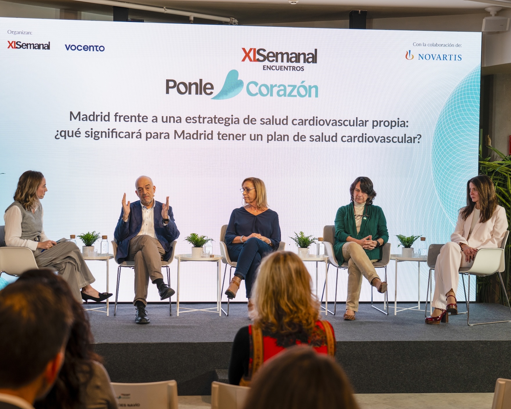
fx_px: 786
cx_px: 233
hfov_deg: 36.0
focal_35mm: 52
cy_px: 205
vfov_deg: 29.1
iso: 640
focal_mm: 46
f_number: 4
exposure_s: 1/160
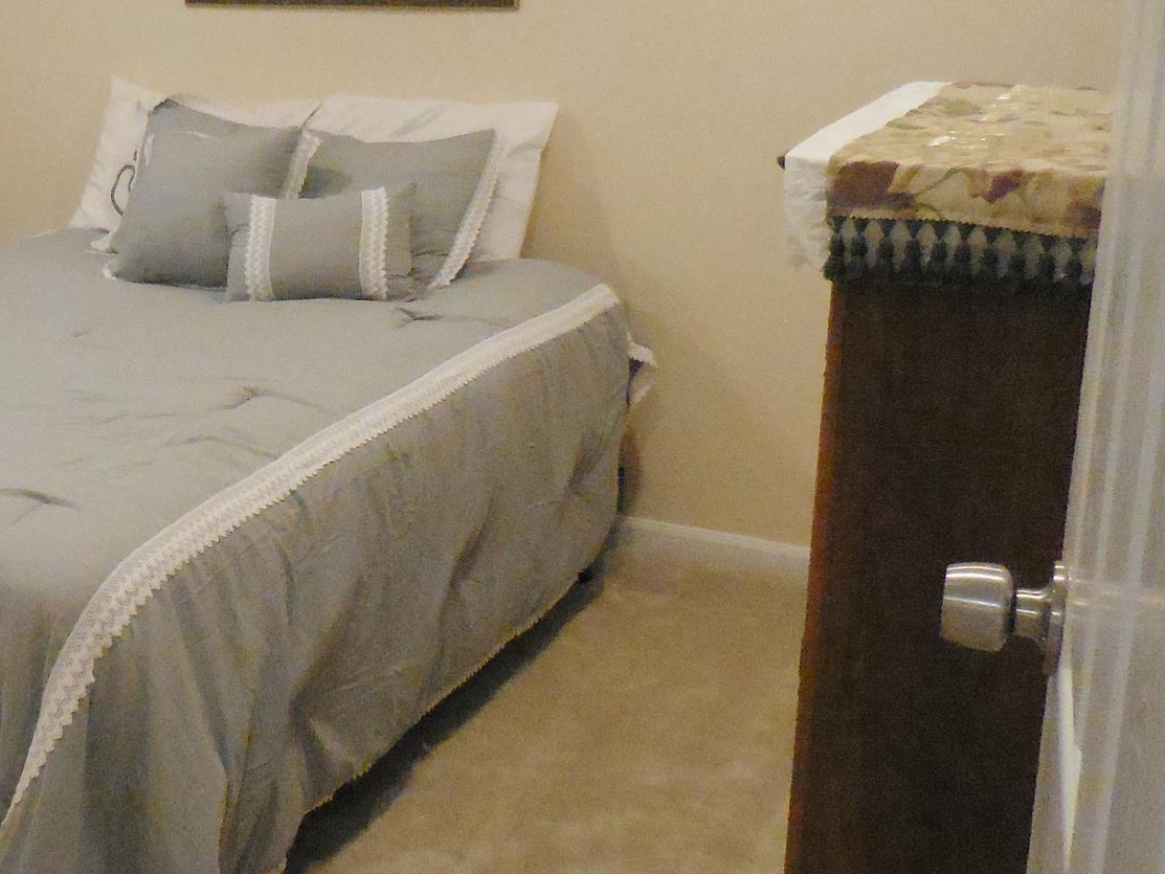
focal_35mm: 46
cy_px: 359
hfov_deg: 39.8
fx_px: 1548
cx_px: 257
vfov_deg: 31.5
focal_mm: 4.5
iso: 800
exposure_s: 1/125
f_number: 3.3
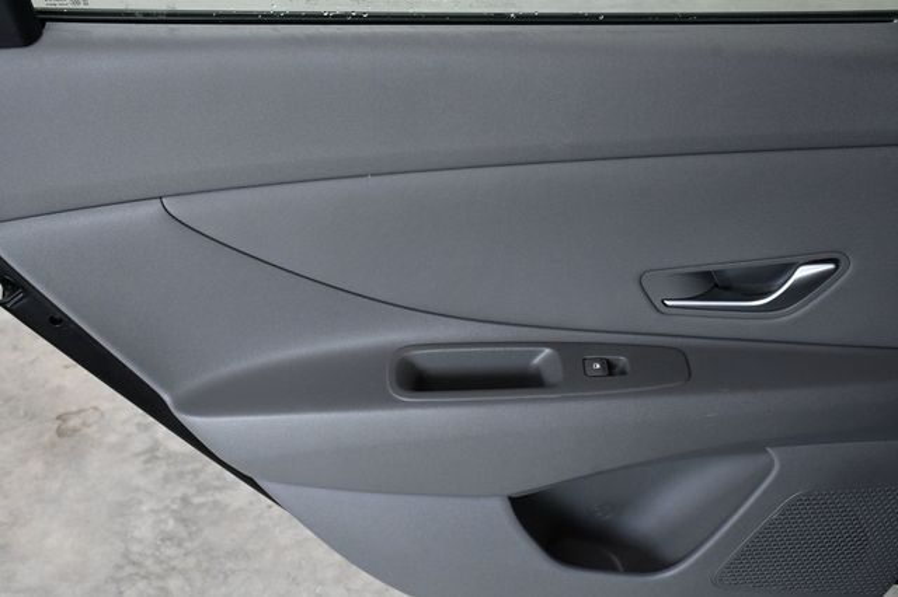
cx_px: 449
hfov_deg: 35.1
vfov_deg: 23.8
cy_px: 298
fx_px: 1421
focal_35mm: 57
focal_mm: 38
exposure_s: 1/320
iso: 2500
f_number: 9
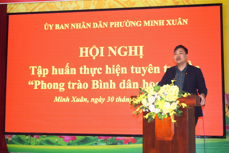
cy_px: 76
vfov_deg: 23.8
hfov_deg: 35.1
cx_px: 114
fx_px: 363
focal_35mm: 57
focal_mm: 38
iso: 100
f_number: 4.8
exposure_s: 1/60
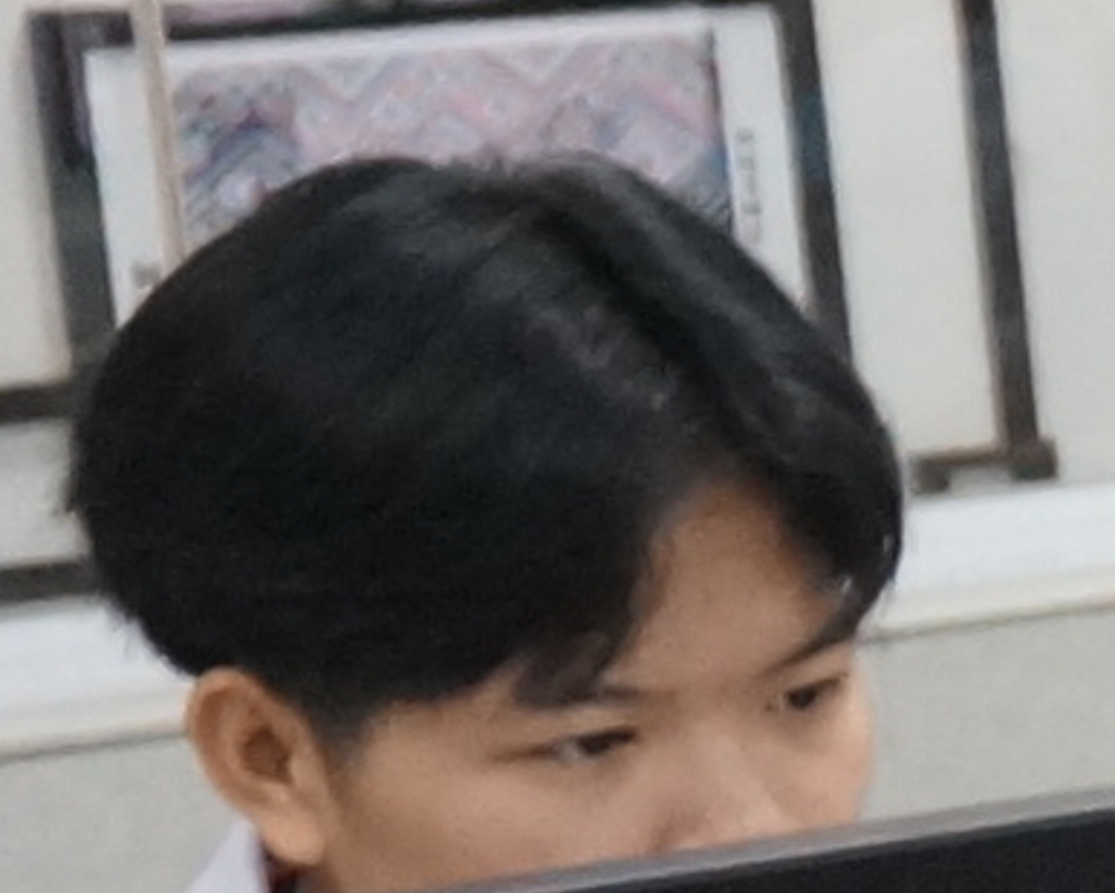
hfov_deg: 6.0
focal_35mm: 260
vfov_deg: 5.9
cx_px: 4711
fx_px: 8582
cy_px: 870
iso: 1600
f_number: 4
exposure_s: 1/40
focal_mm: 20
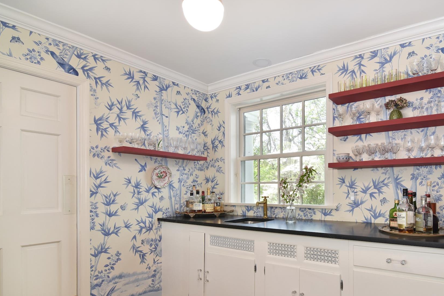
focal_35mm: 21
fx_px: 254
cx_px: 276
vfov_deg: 59.6
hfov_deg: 80.8
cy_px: 184
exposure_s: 1/100
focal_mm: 11
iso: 640
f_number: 8
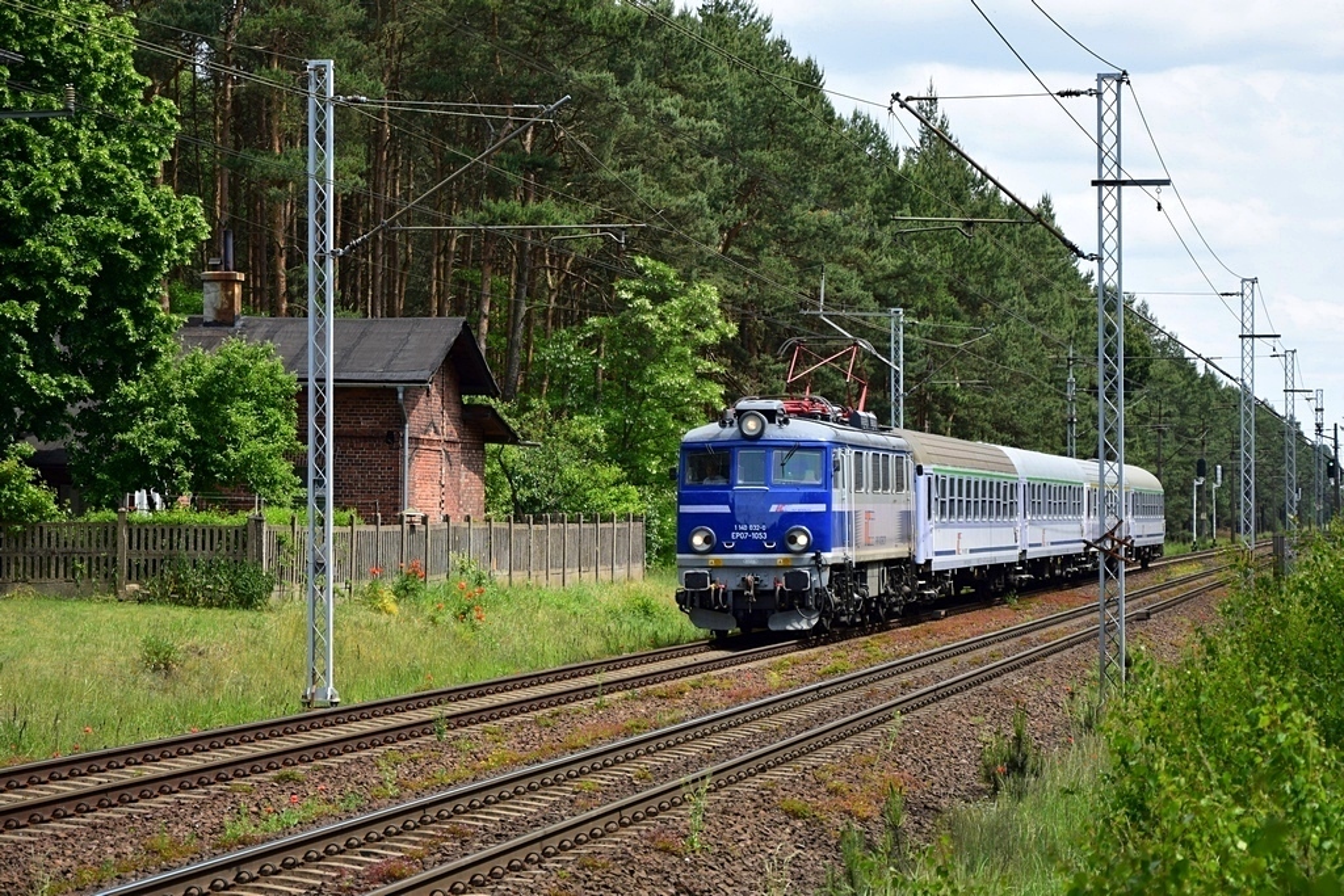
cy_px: 448
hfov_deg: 18.2
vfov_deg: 12.2
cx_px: 672
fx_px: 4200
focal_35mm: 112
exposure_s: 1/500
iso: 200
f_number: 5.6
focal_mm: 75
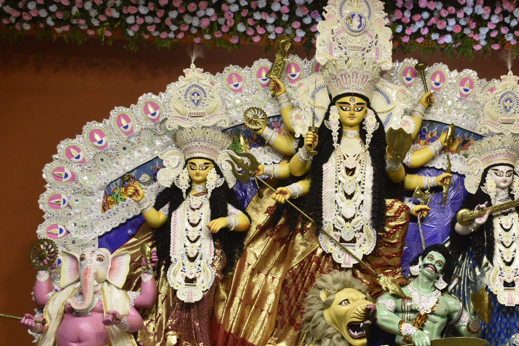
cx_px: 349
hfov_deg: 35.9
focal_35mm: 55
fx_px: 793
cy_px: 224
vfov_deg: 24.5
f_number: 7.1
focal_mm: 26
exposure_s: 1/200
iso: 1000
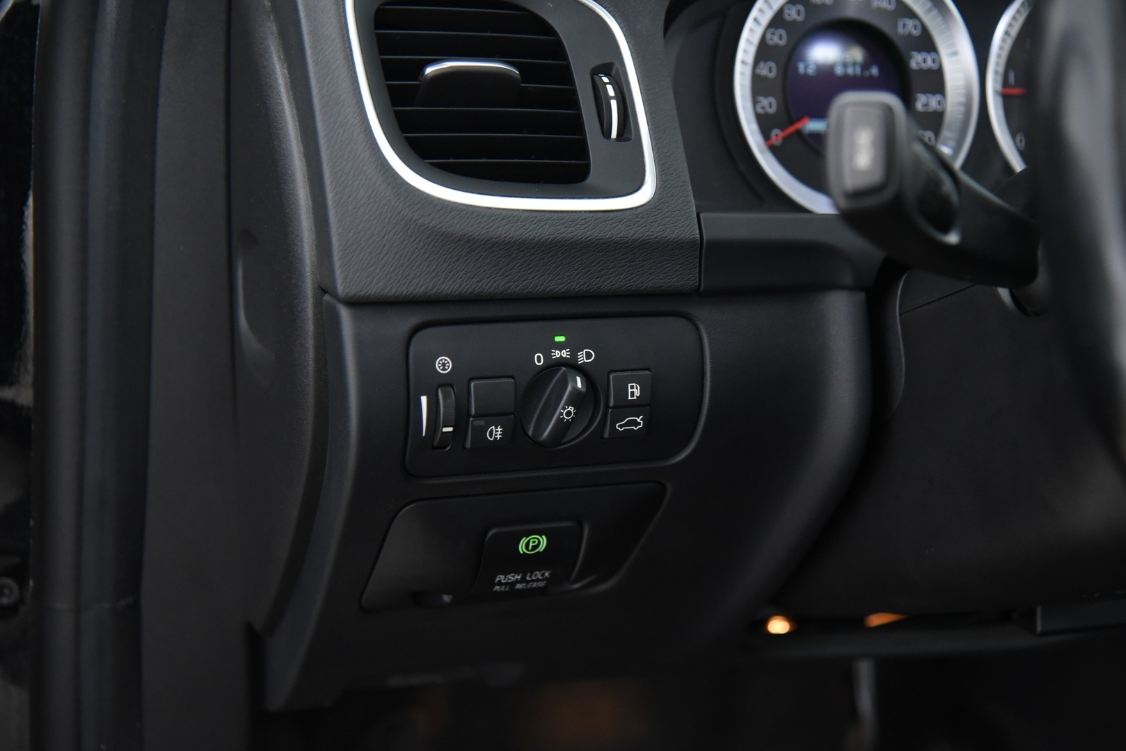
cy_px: 376
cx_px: 563
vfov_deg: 21.9
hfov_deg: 32.4
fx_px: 1940
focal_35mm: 62
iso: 4000
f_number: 4
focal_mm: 62
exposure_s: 1/20
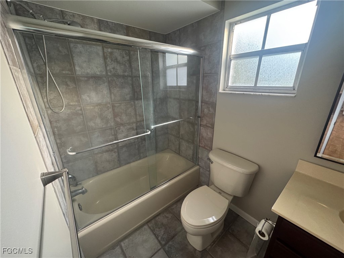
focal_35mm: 14
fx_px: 139
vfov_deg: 85.7
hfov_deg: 102.1
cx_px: 172
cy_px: 129
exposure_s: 1/60
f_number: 2.2
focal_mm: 2.22
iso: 320
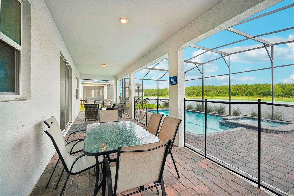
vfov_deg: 78.1
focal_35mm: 15
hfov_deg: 101.2
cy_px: 98
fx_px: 121
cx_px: 147
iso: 400
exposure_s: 1/100
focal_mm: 14.8
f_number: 8
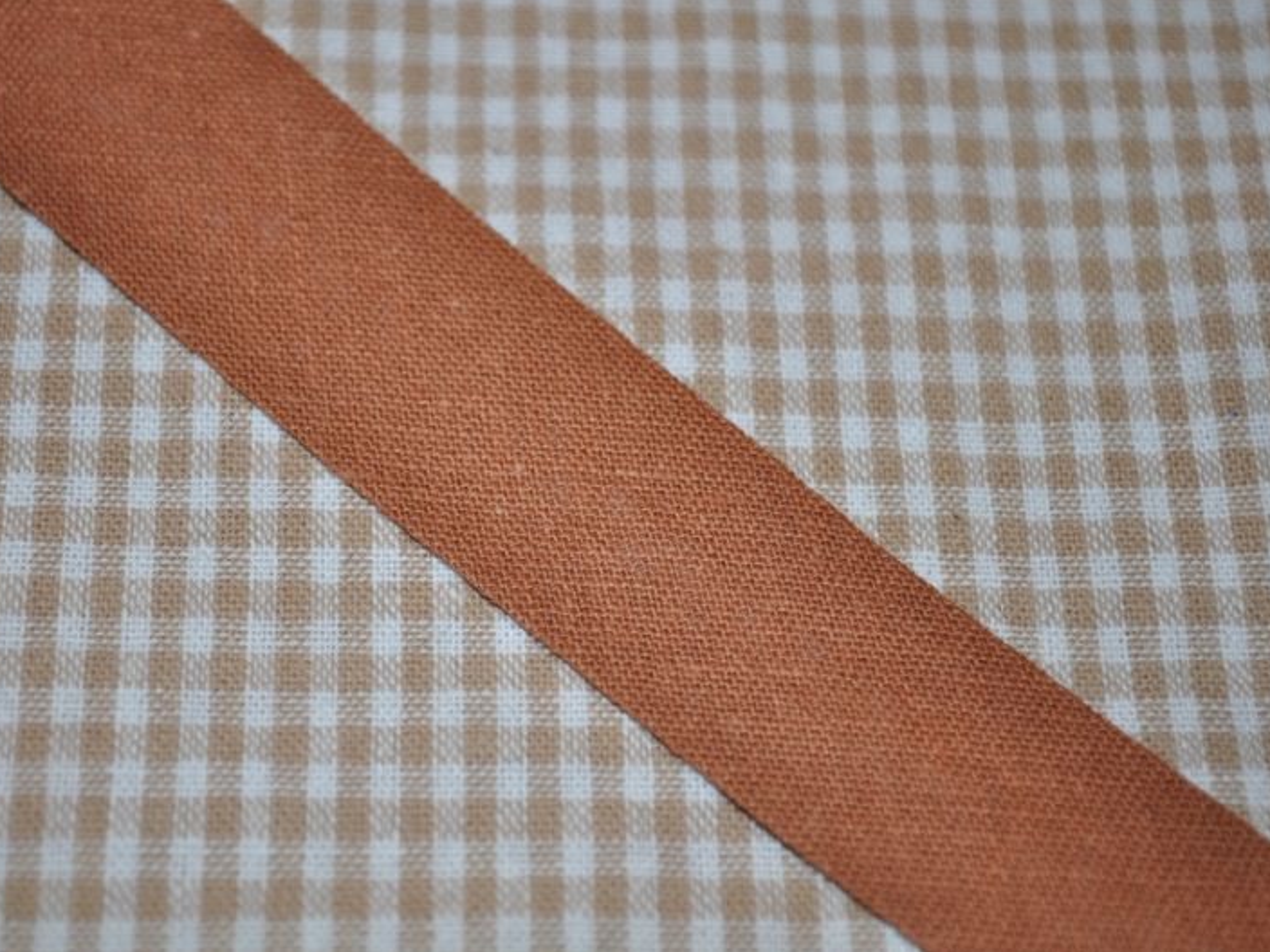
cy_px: 475
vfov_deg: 20.4
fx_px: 2642
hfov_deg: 27.0
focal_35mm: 72
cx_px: 554
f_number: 5.3
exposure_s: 1/60
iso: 200
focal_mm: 44
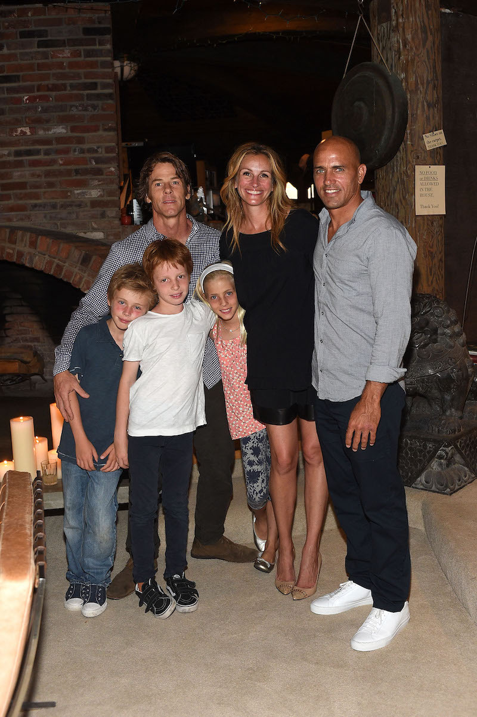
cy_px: 358
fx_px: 637
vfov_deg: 58.7
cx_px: 238
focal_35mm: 32
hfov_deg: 41.1
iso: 2000
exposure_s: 1/160
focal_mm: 32
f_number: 4.5
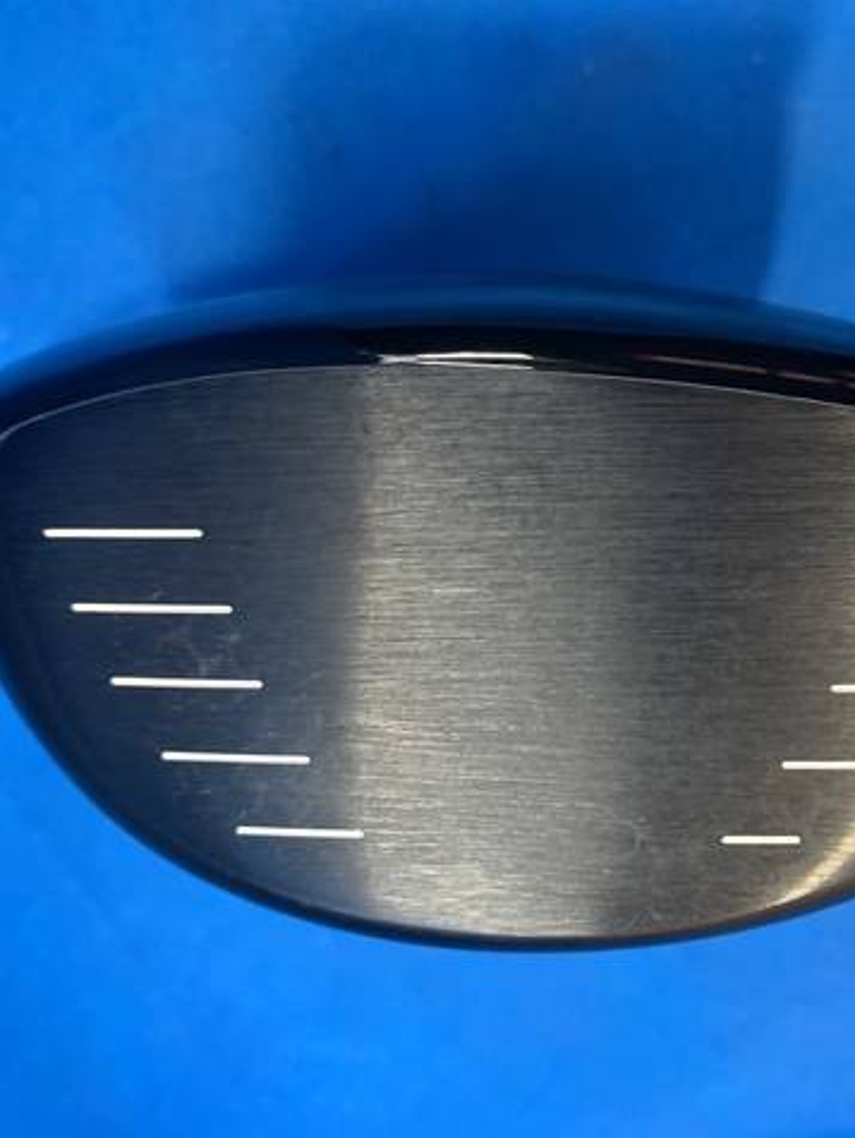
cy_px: 565
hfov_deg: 40.2
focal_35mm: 35
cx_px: 575
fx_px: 1151
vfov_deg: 52.6
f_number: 1.8
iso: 160
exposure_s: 1/60
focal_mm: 4.25
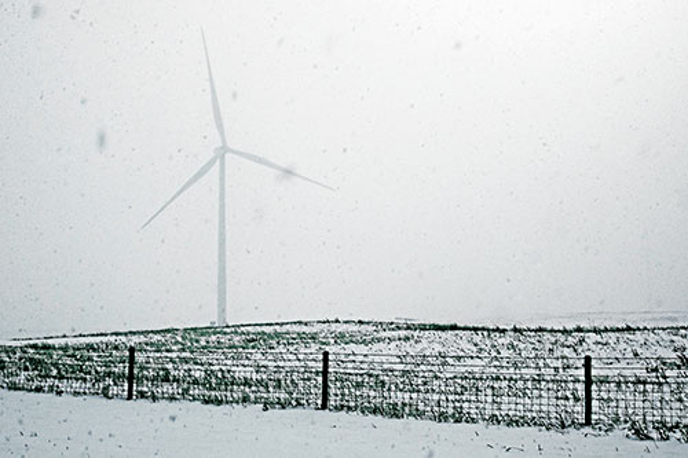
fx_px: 573
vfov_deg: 43.6
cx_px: 344
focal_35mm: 30
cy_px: 229
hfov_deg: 61.9
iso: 64
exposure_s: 1/400
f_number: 10
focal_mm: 20
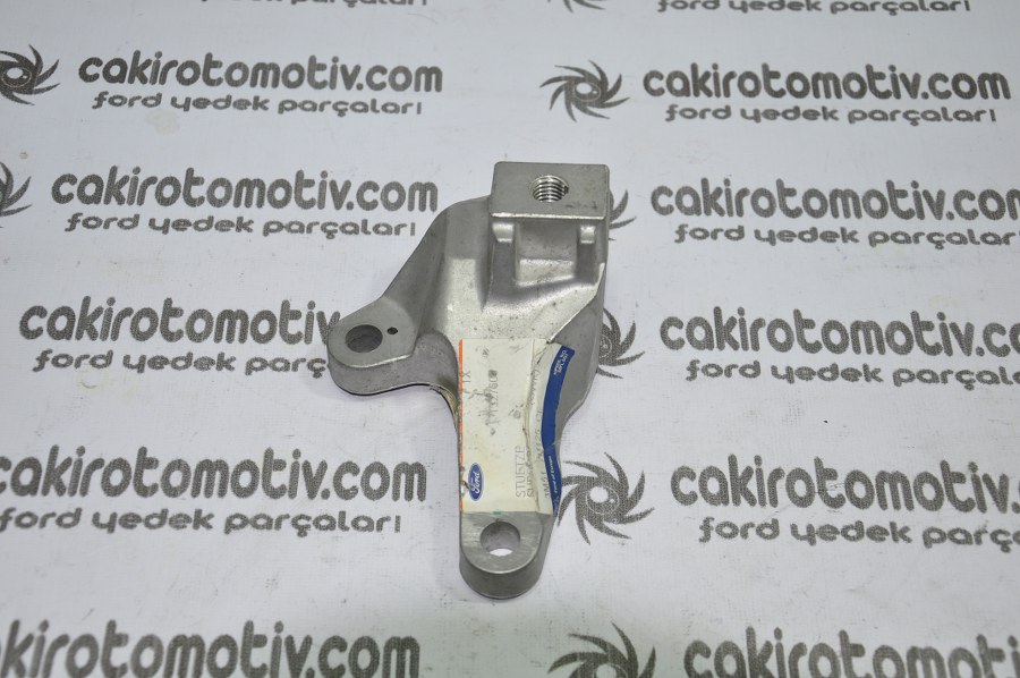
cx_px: 510
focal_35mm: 57
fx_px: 1613
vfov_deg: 23.7
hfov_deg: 35.1
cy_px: 339
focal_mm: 38
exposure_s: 1/50
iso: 200
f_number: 5.6
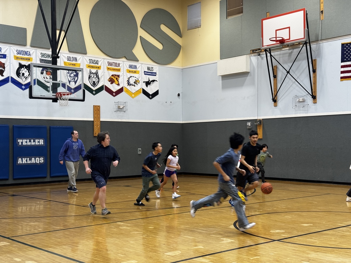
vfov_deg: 30.3
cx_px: 176
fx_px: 487
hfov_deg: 39.7
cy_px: 132
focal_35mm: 48
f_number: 1.78
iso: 80
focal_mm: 6.76
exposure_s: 1/121
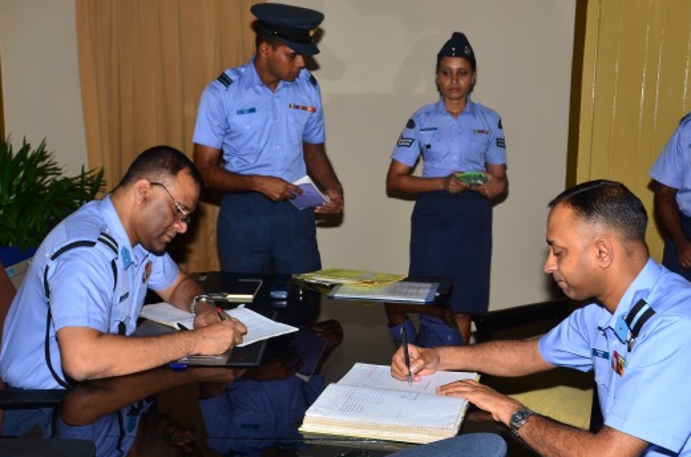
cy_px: 242
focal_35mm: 45
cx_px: 381
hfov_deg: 43.6
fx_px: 862
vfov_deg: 29.7
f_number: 5
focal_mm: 26
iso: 250
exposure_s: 1/80
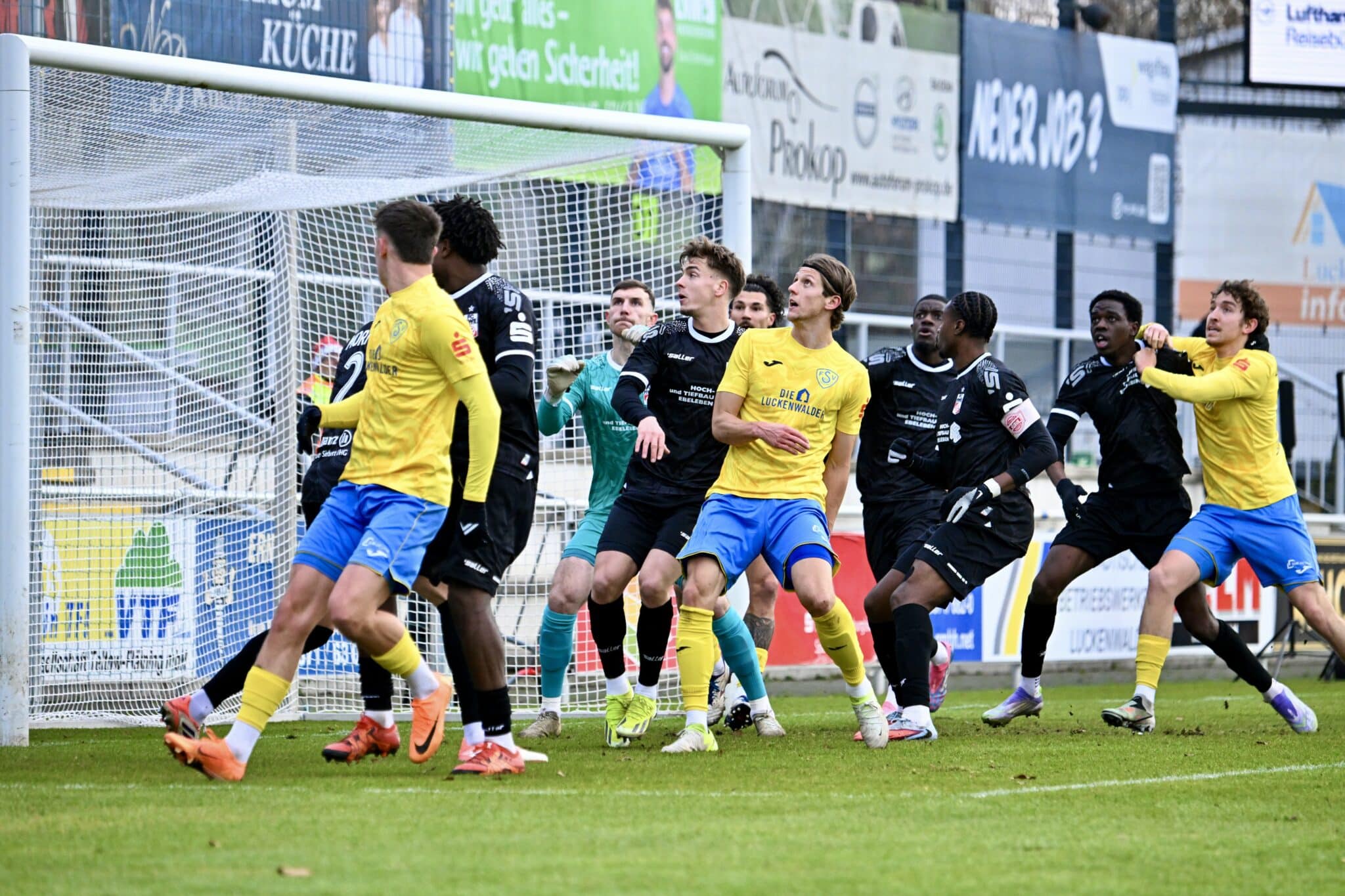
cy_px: 448
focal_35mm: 260
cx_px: 672
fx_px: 9712
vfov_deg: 5.3
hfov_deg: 7.9
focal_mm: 260
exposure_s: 1/1600
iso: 4500
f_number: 5.6
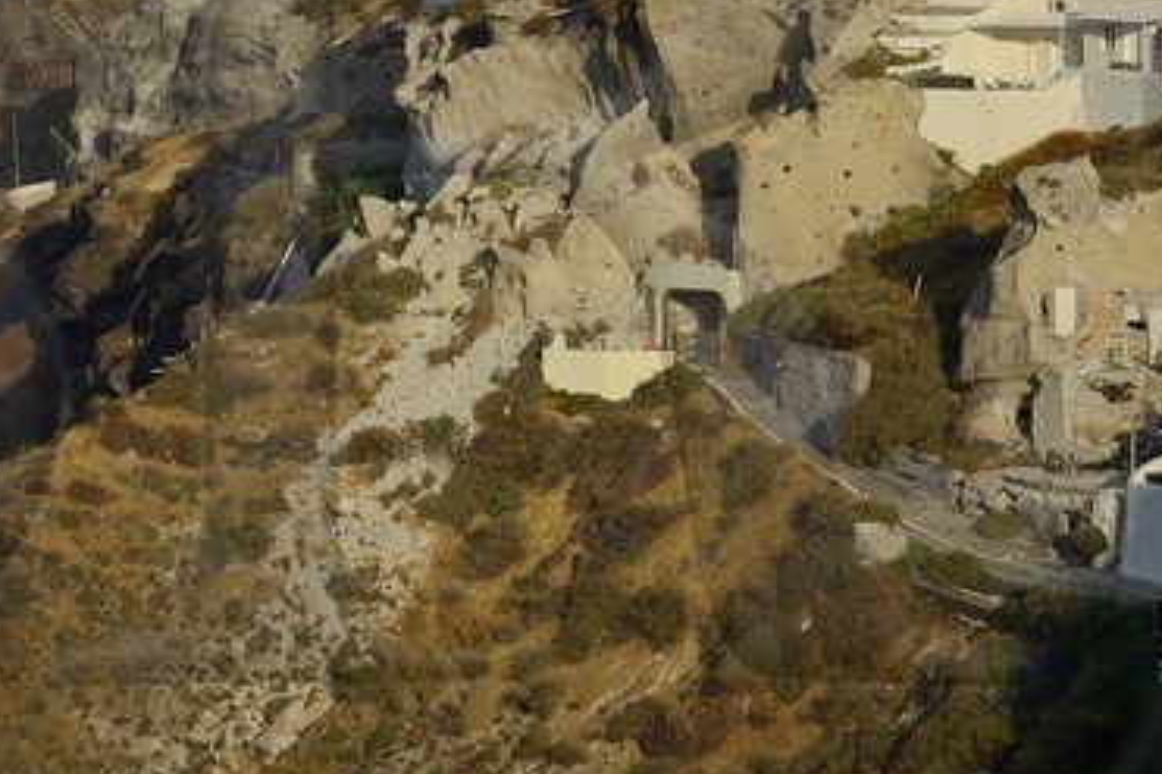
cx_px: 125
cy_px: 175
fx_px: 8065
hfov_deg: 8.2
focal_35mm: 250
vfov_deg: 5.5
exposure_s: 1/320
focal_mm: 58
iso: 200
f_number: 10
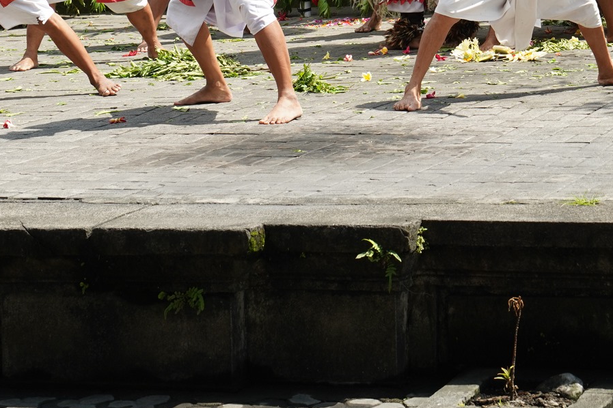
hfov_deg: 15.4
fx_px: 2230
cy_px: -156
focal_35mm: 131
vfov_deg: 10.2
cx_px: 564
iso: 400
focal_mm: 47
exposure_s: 1/250
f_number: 7.1
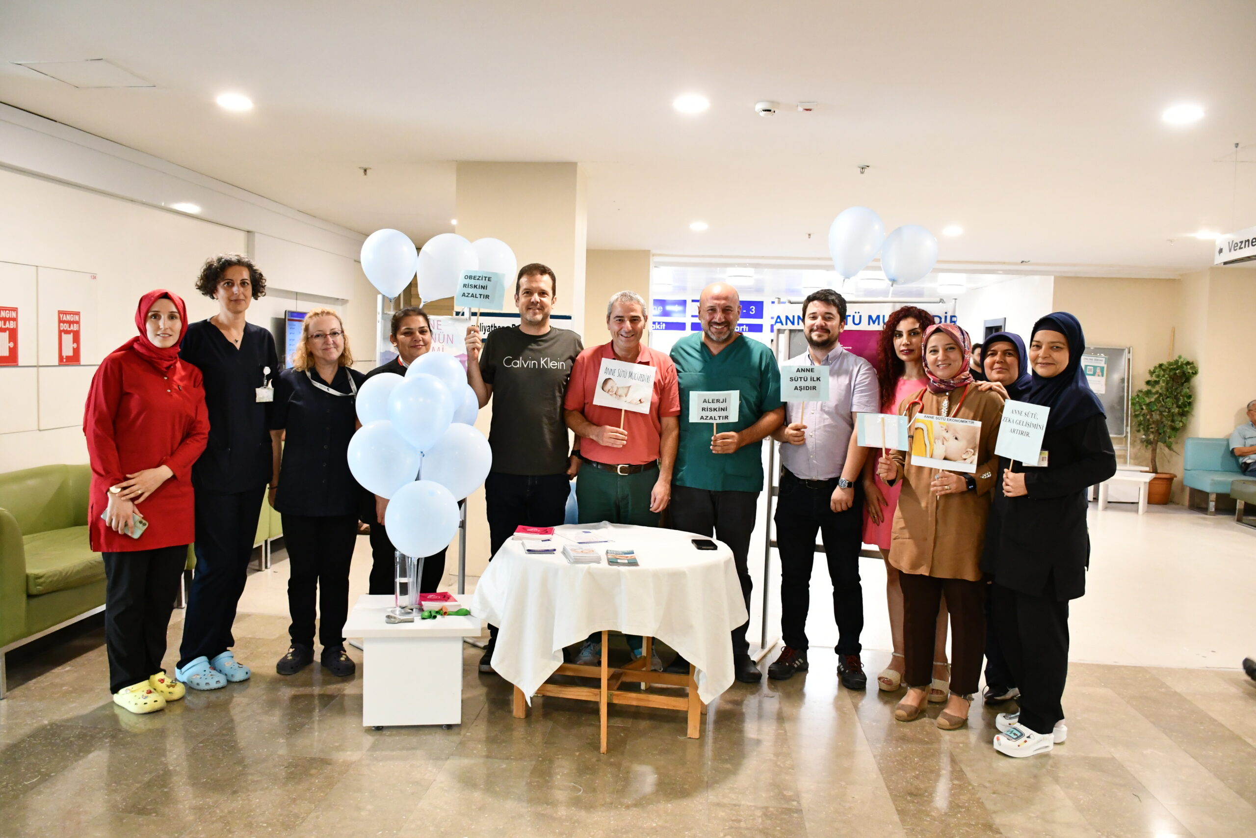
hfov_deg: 67.4
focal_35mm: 27
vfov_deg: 47.9
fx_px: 942
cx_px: 628
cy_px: 419
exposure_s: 1/50
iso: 3200
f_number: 4.5
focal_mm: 18
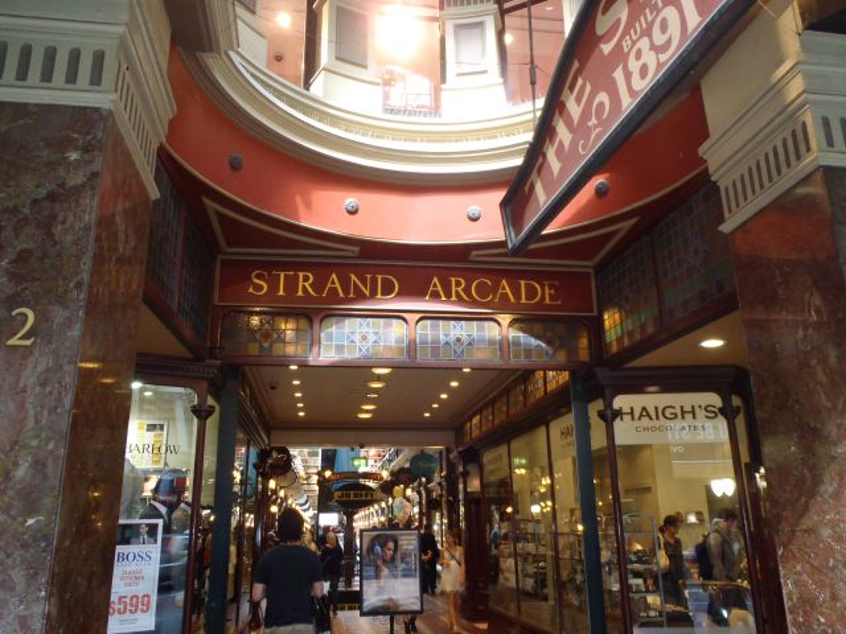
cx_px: 423
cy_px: 317
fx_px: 684
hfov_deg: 63.4
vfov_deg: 49.7
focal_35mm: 28
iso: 320
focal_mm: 5
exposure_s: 1/30
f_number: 3.9
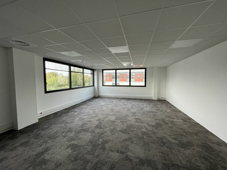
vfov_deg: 89.9
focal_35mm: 13
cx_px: 114
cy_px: 85
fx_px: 85
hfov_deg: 106.2
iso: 125
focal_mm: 1.57
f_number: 1.8
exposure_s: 1/99
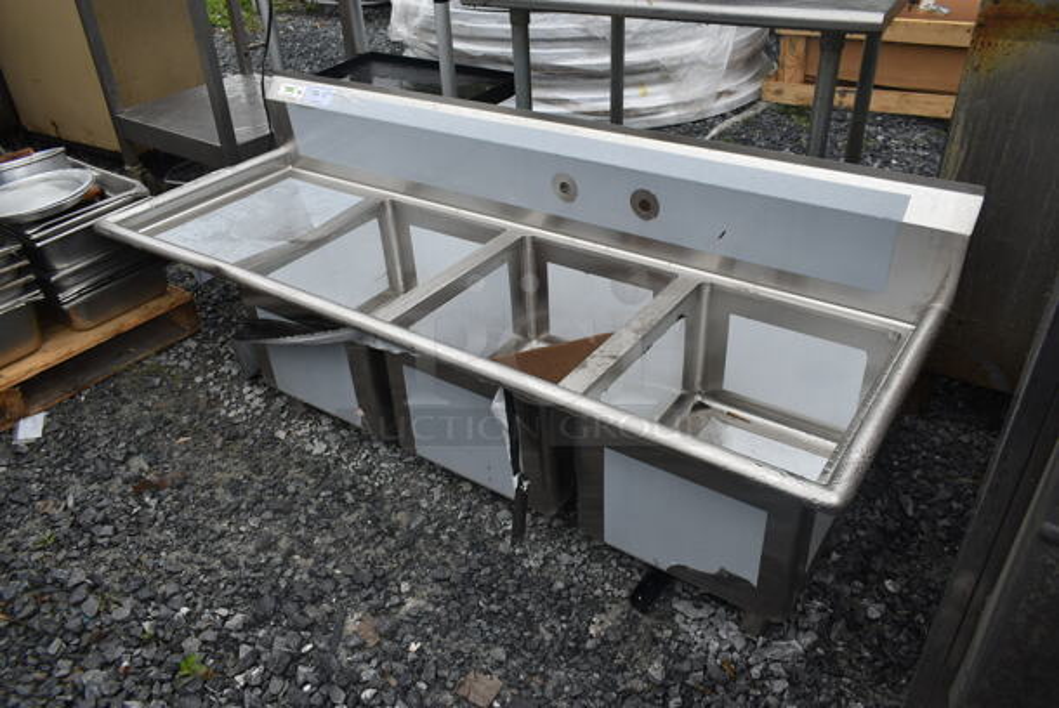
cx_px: 530
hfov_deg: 67.3
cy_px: 354
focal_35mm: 27
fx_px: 795
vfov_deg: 48.0
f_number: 5.6
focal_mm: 18
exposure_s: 1/125
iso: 100
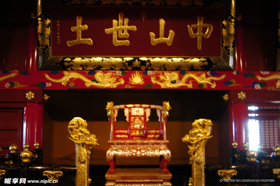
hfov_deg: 53.2
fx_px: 280
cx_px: 140
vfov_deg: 36.8
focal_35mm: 36
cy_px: 93
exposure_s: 1/4
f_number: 3.5
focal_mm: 24
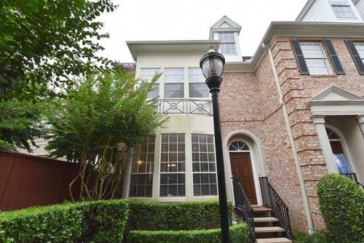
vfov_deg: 77.4
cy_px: 122
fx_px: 152
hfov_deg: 100.4
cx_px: 182
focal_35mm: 15
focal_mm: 10
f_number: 7.1
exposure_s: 1/200
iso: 200
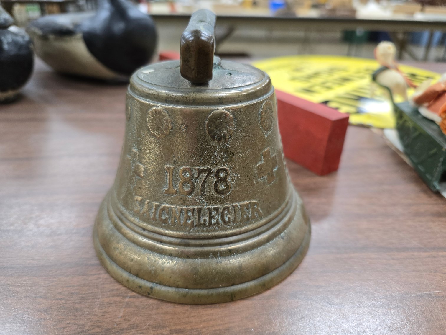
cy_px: 168
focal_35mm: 23
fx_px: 296
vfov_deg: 58.9
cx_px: 223
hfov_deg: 73.9
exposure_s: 1/61
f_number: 1.7
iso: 250
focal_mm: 6.3
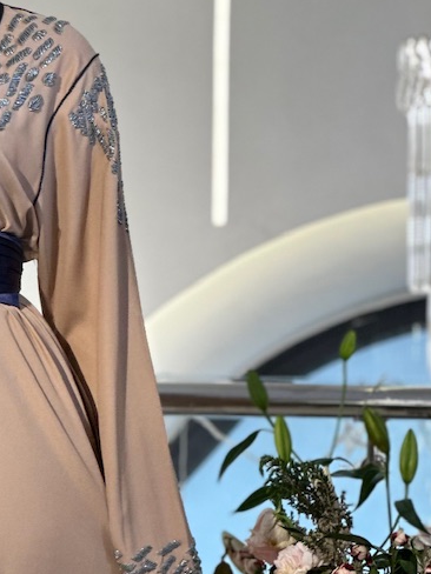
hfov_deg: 7.3
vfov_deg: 9.8
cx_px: -66
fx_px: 3353
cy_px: 322
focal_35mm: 202
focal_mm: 9
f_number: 2.8
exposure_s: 1/100
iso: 80
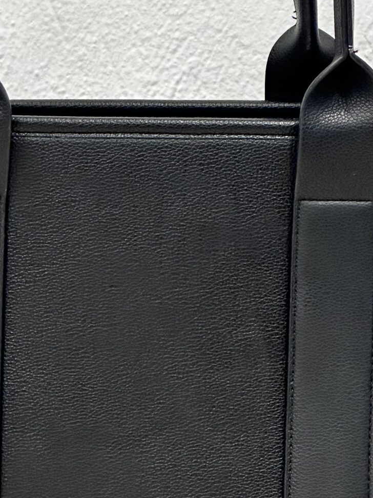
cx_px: 131
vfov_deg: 9.7
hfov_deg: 7.3
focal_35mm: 203
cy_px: 215
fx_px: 2917
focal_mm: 9
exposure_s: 1/100
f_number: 2.8
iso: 160
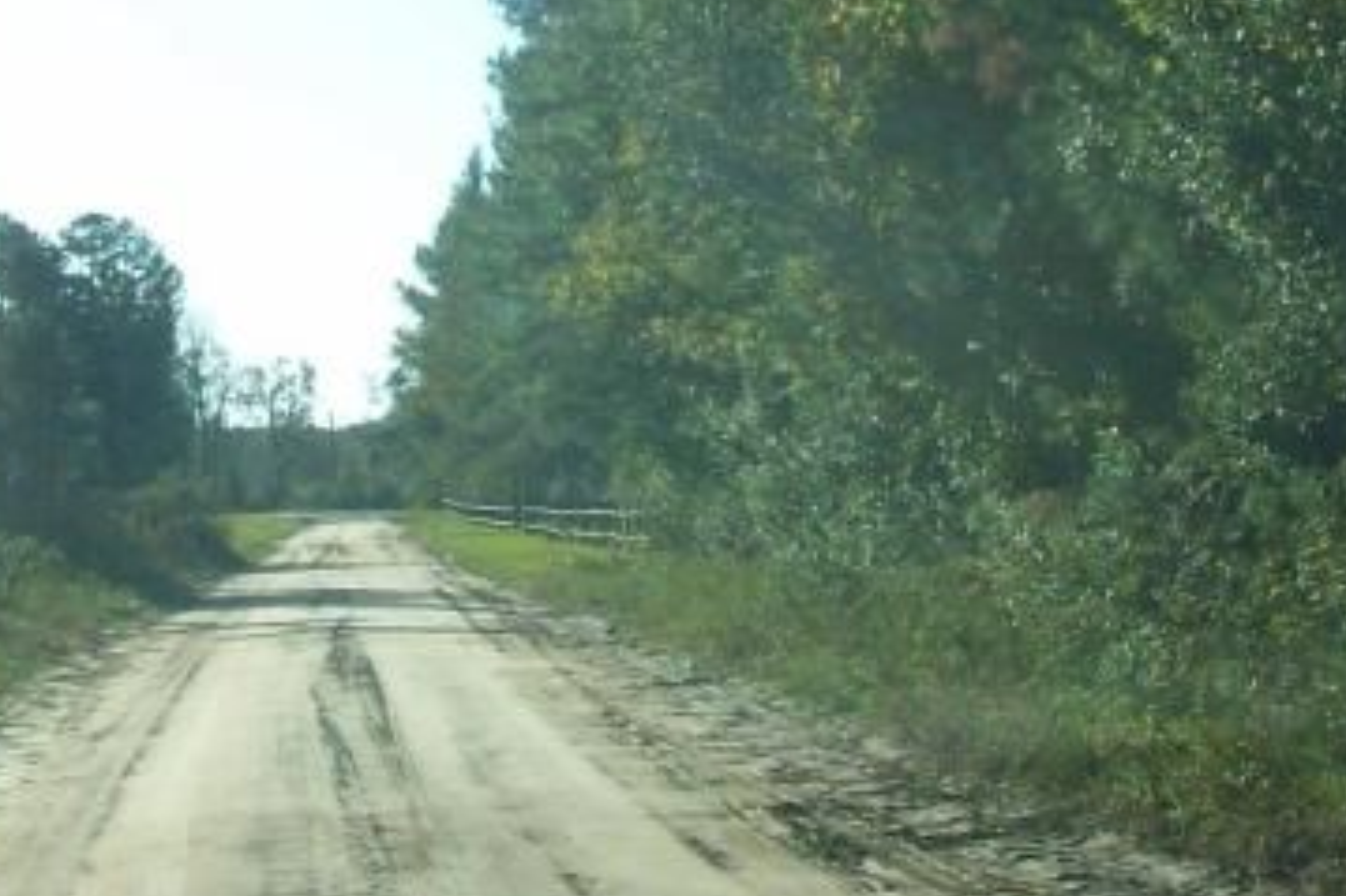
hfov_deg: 20.2
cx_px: 607
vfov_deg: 13.3
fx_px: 3774
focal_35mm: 101
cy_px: -64
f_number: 5.5
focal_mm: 5.7
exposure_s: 1/337
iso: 80
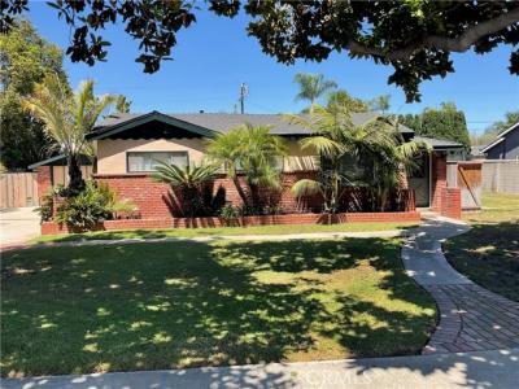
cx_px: 260
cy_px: 194
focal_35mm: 29
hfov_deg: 61.7
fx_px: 435
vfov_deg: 48.2
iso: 16
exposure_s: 1/997
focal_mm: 3
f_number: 1.8
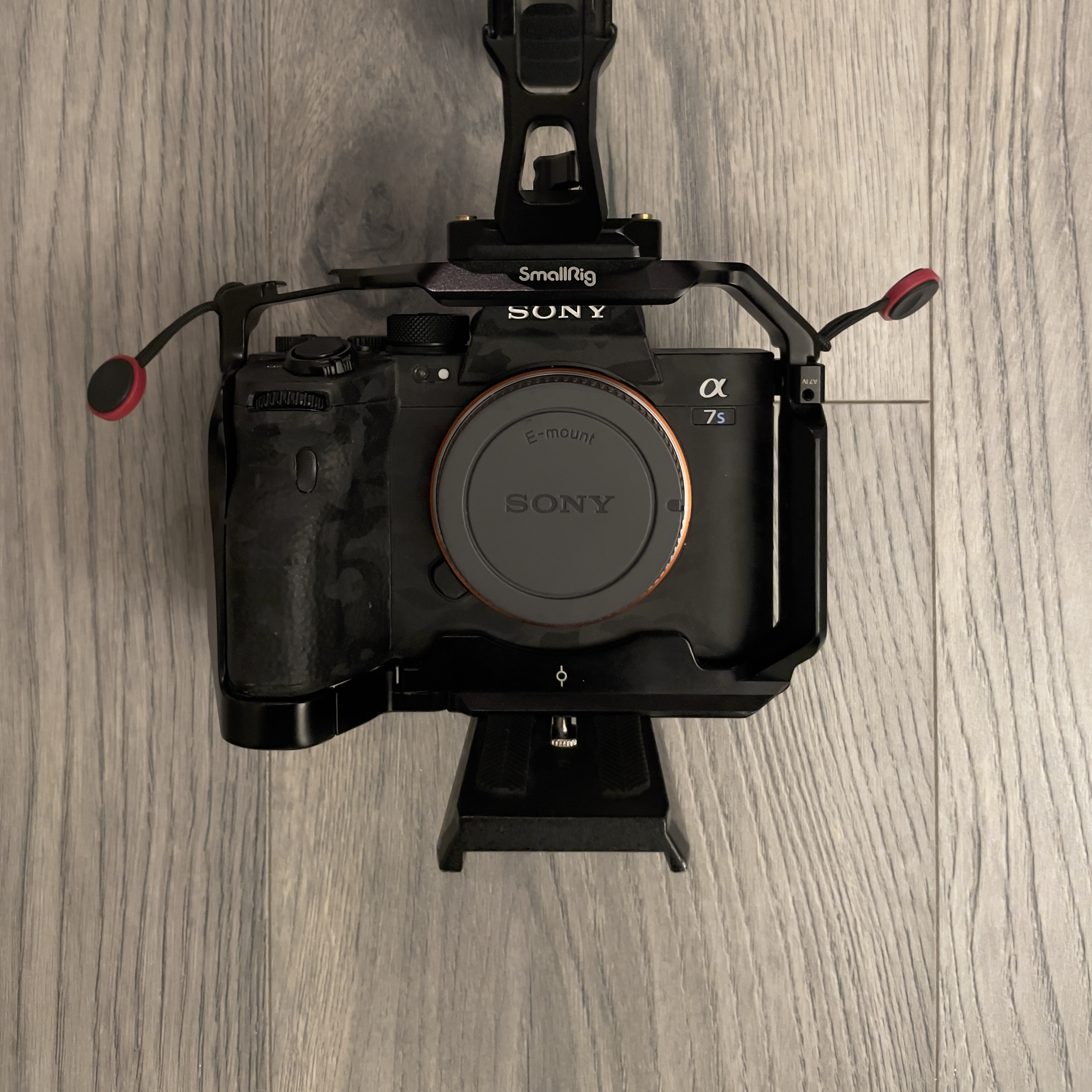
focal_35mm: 31
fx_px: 1106
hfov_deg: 52.5
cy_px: 381
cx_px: 549
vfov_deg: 51.7
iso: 640
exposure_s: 1/25
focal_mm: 4.2
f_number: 1.6
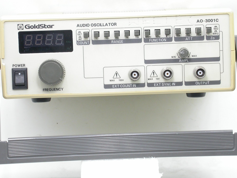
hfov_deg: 11.6
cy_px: 79
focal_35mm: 170
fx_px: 1164
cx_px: 120
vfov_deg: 8.7
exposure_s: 1/27.5
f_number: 4.6
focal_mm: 27.7
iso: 100
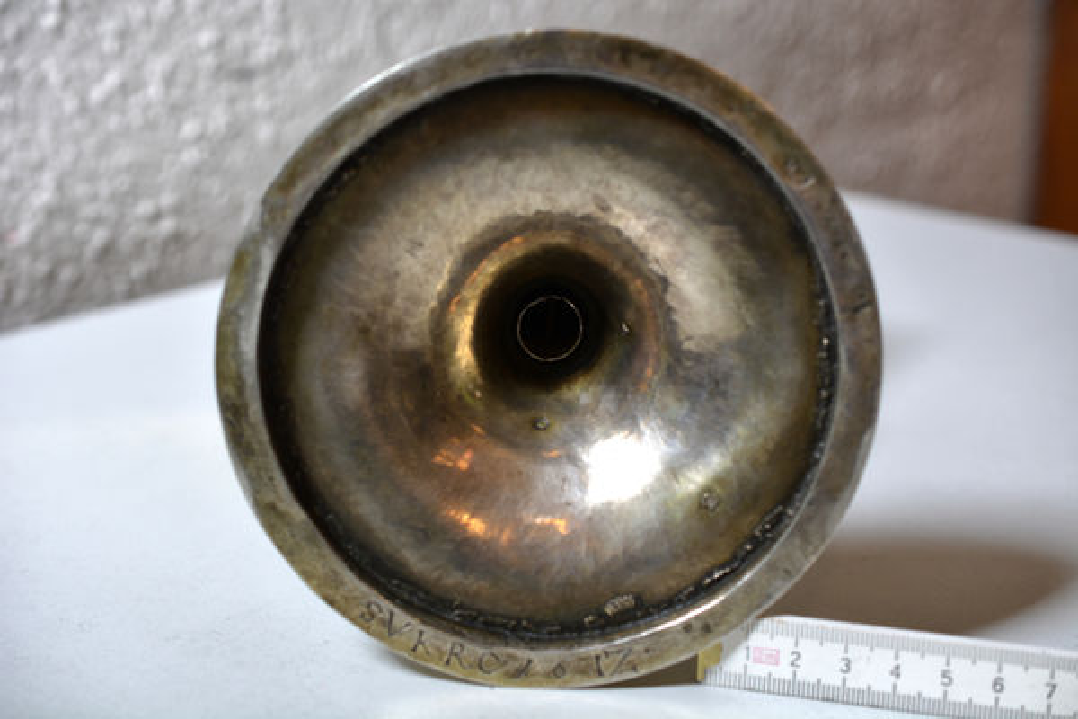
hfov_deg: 33.4
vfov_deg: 22.6
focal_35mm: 60
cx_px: 539
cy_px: 360
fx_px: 1797
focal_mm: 40
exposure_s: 1/100
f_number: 5
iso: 400
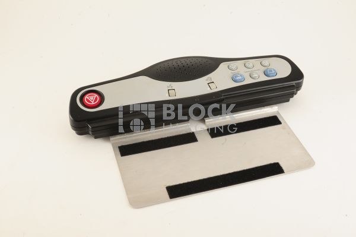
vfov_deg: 26.9
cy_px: 118
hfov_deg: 39.6
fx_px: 494
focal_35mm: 50
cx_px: 178
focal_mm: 50
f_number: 14
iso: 1600
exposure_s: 1/160
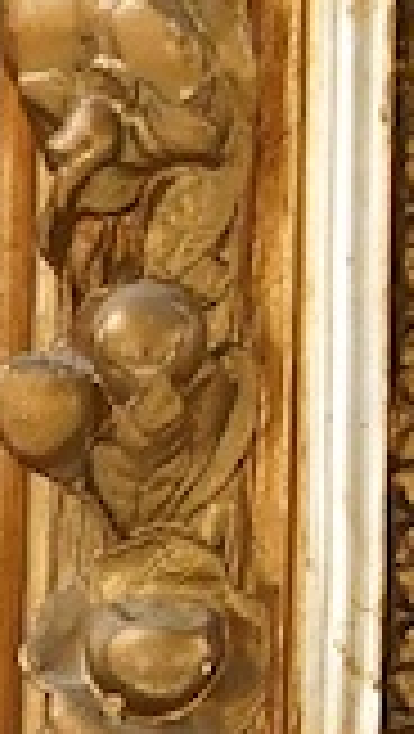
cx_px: 1012
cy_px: -714
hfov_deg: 3.7
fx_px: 6346
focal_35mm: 326
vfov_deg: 6.4
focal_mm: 30
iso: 2500
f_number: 8
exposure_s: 1/100
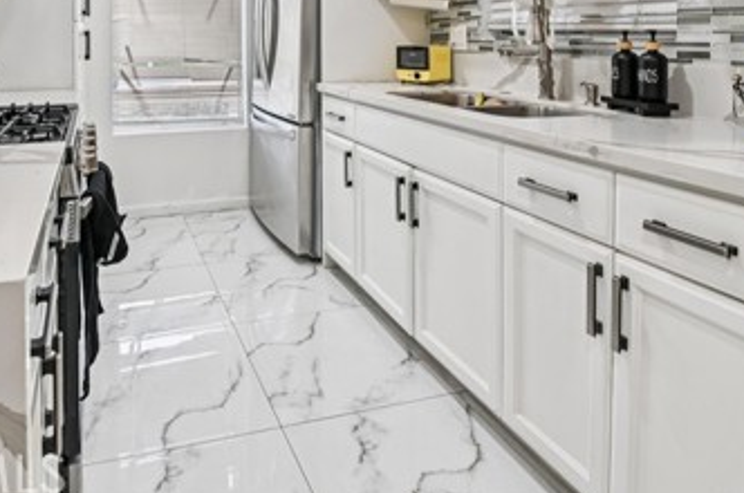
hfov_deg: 65.5
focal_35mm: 27
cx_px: 240
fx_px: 557
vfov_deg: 42.8
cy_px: 30
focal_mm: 14
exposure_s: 1/8
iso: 250
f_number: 8
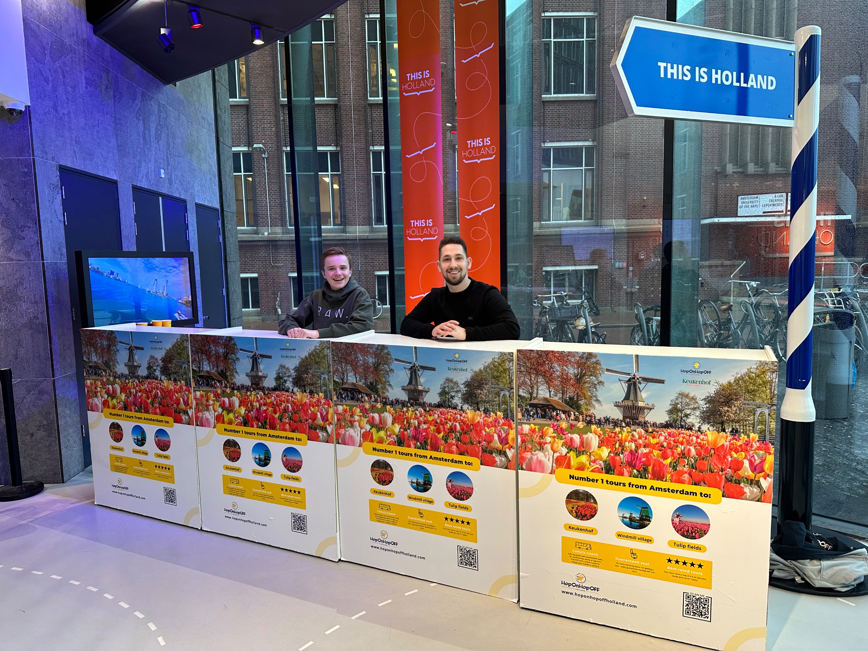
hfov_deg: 71.6
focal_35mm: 24
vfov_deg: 56.8
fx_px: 602
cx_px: 434
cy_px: 326
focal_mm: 6.86
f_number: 1.78
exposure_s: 1/83
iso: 125
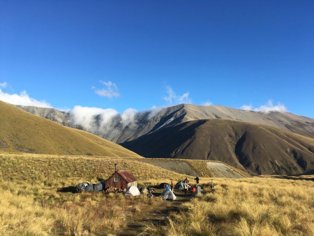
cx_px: 157
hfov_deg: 61.7
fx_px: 263
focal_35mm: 29
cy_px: 118
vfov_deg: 48.2
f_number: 2.2
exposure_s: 1/1374
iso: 25
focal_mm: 4.15
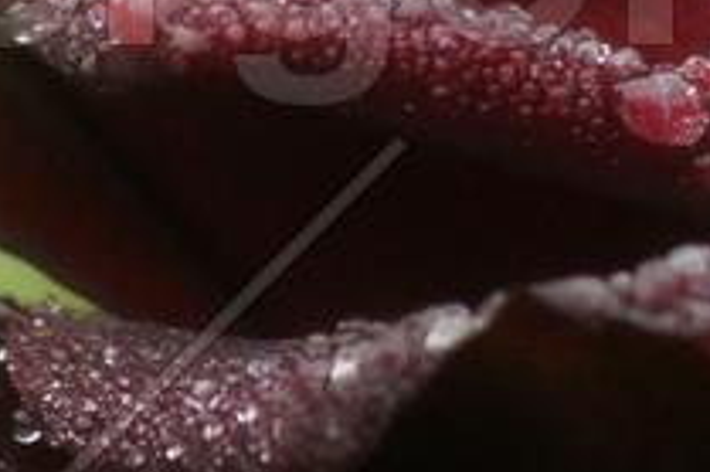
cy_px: -37
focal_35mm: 1249
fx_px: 24613
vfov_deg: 1.1
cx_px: 578
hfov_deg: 1.7
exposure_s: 1/200
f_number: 8
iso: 2000
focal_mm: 200
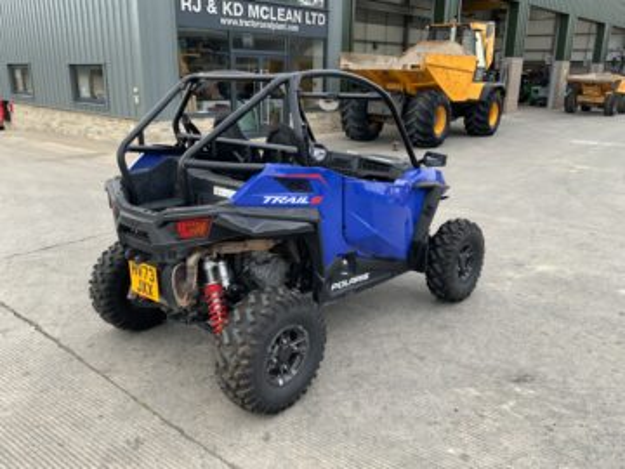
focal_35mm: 29
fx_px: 524
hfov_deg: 61.7
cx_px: 312
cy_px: 234
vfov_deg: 48.2
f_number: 1.8
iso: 40
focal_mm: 3
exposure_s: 1/122
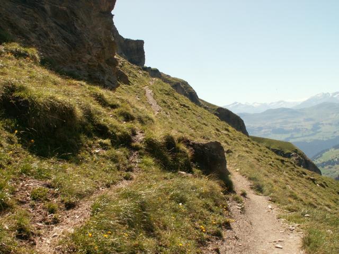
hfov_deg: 52.6
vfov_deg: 40.7
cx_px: 170
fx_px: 343
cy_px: 127
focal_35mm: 35
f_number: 6.3
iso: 50
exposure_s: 1/160
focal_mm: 5.86
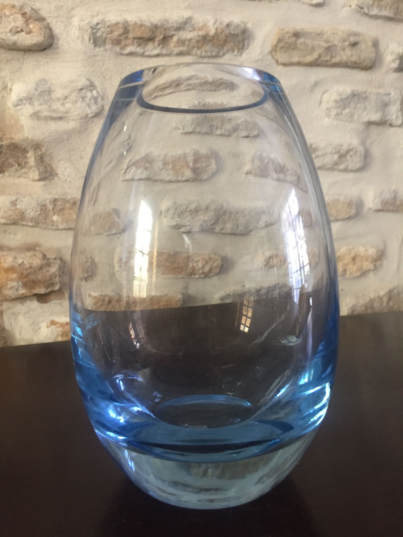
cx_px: 202
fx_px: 450
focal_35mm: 29
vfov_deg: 61.7
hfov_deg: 48.2
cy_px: 268
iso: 250
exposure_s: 1/33
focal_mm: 4.15
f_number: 2.2
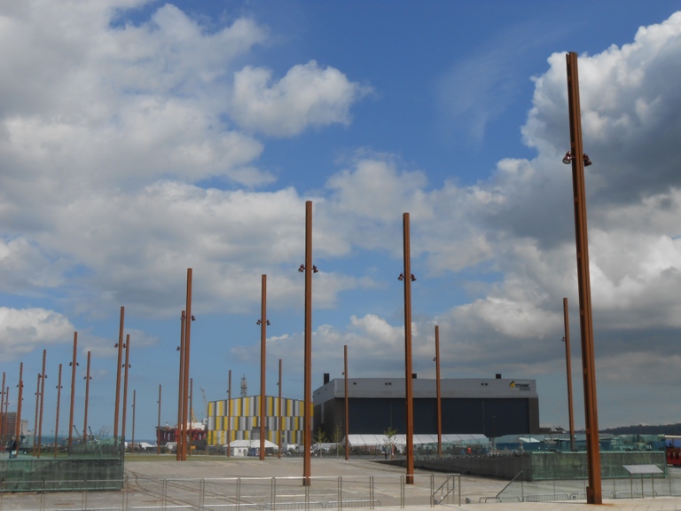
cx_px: 340
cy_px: 256
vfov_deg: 29.7
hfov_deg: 38.9
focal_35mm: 49
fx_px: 964
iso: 80
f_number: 4.8
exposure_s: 1/1250
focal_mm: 8.8
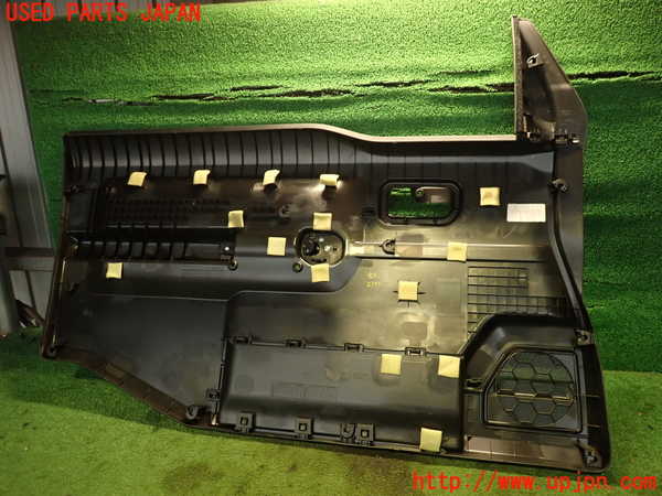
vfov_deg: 54.9
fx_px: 478
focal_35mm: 25
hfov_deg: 69.4
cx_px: 331
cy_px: 248
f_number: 2
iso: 320
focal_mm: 4.5
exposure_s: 1/30
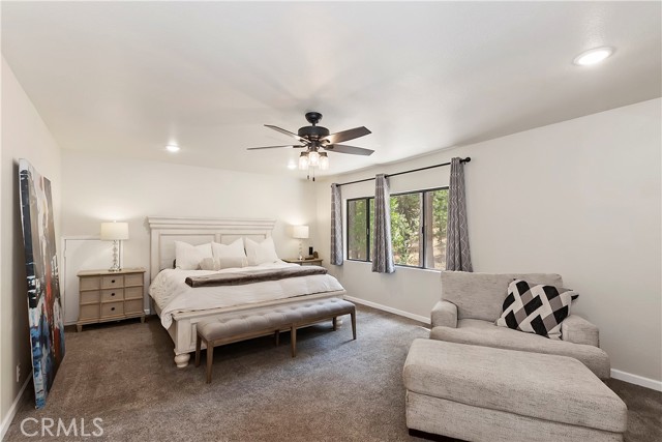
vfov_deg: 77.4
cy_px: 221
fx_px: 276
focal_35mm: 15
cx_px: 331
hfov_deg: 100.4
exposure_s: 1/30
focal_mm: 10
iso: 400
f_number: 8
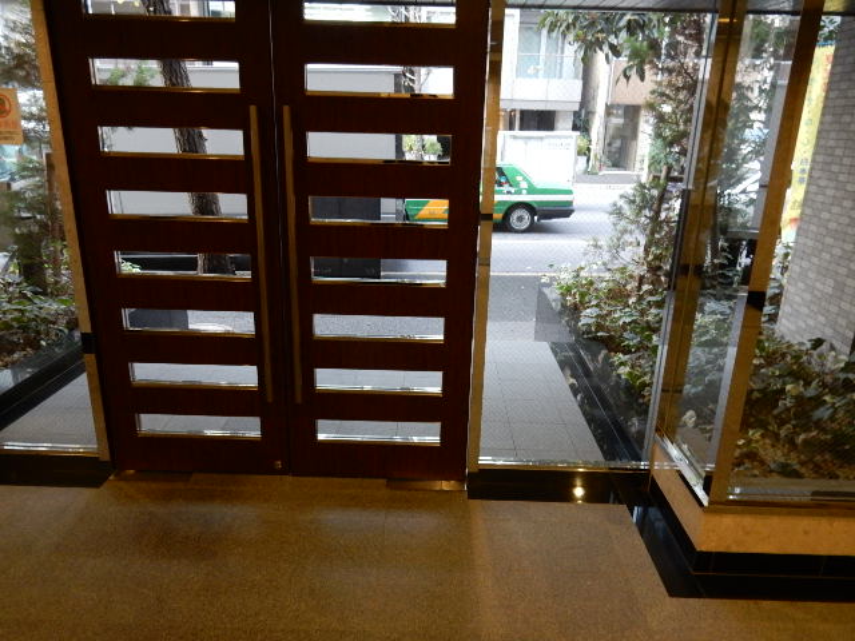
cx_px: 428
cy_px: 320
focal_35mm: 25
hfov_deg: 69.4
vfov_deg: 54.9
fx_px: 617
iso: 400
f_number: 3.7
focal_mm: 4.5
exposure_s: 1/20
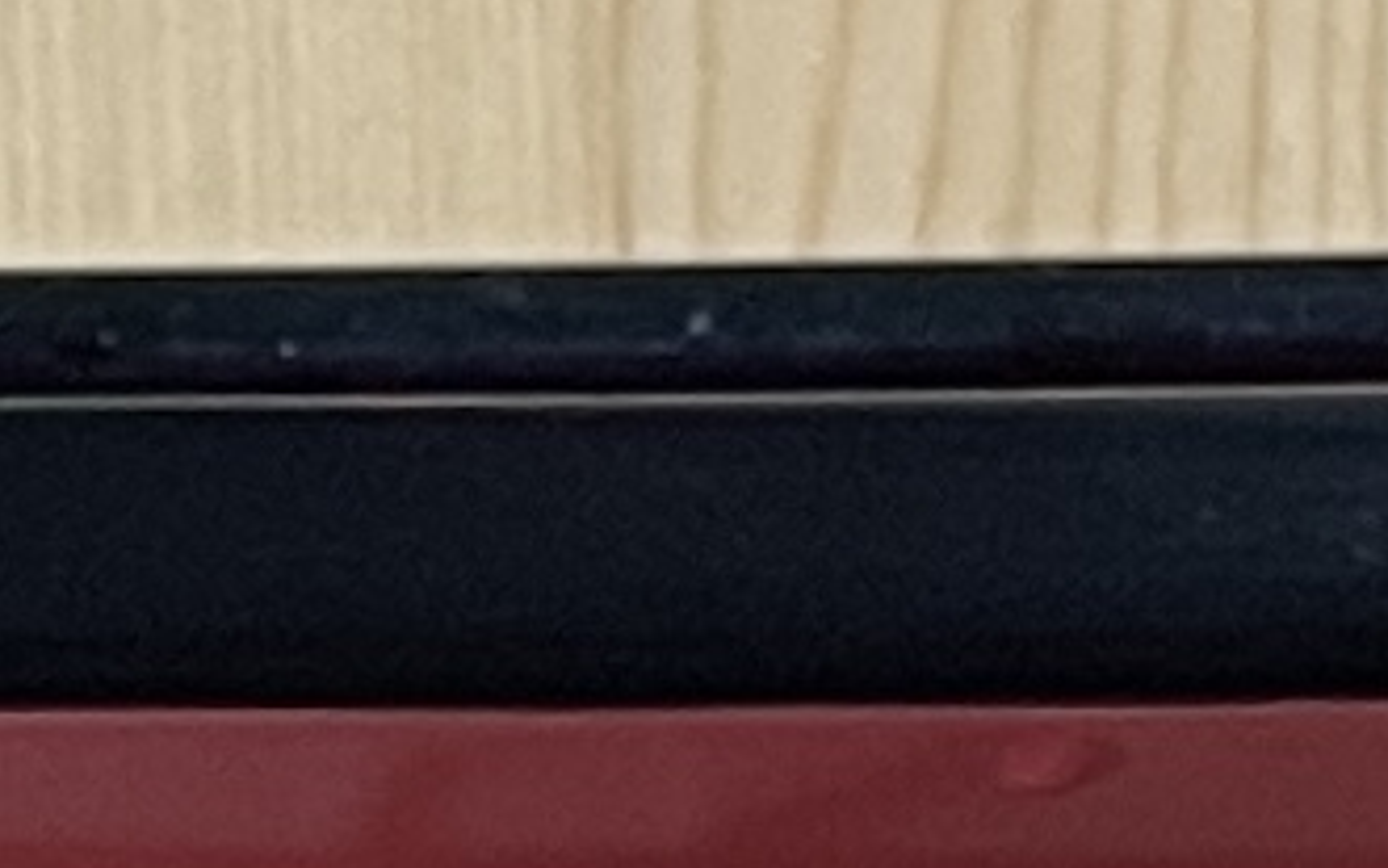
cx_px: -128
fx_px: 8096
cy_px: 3541
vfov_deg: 5.4
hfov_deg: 9.7
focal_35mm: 214
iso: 125
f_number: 1.6
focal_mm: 4.2
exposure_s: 1/86
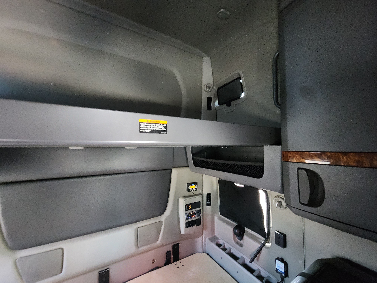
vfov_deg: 89.9
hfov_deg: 106.2
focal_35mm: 13
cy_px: 142
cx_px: 188
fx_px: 142
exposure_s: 1/24
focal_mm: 2.2
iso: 1000
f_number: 2.2
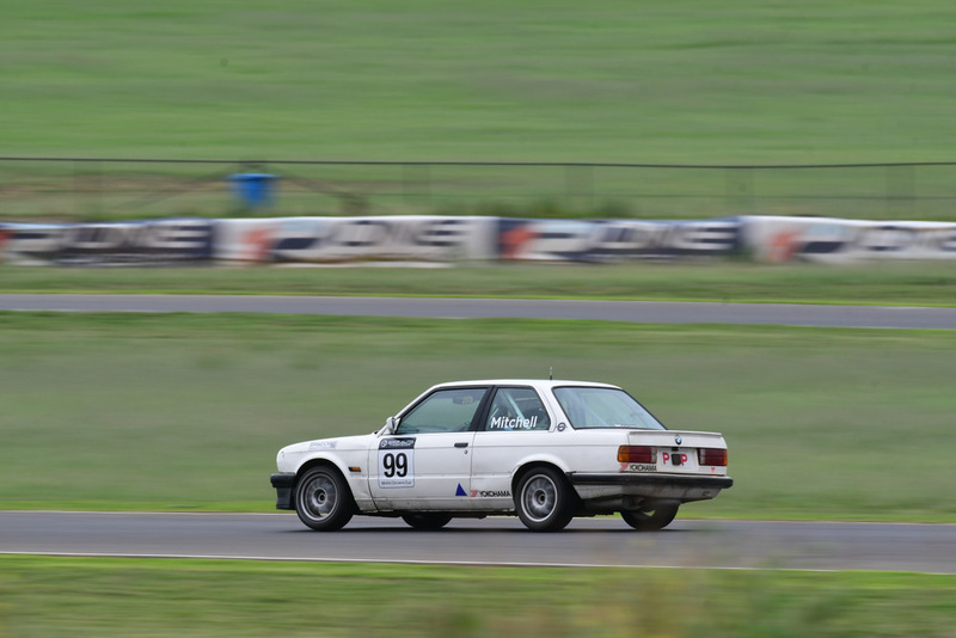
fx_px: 19923
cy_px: 319
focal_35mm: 750
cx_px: 478
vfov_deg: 1.8
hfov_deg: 2.7
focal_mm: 500
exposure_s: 1/100
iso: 200
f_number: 13
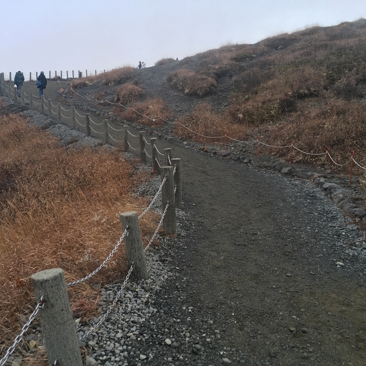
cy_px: 187
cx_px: 150
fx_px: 419
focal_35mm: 35
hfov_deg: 47.0
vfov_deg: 47.2
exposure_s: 1/120
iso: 25
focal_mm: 4.15
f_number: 2.2
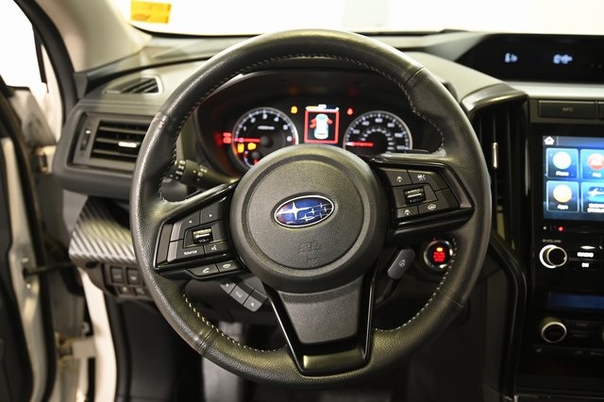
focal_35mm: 28
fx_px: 470
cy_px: 201
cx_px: 302
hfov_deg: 65.5
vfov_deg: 46.4
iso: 1600
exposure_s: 1/30
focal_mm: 28
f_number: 4
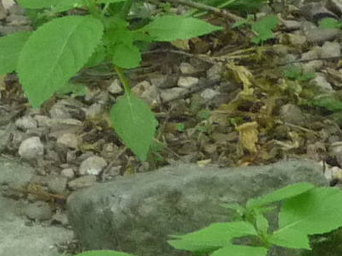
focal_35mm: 592
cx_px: 647
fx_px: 5847
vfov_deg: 2.5
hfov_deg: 3.3
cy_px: 113
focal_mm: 15.2
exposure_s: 1/40
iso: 320
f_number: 4.7
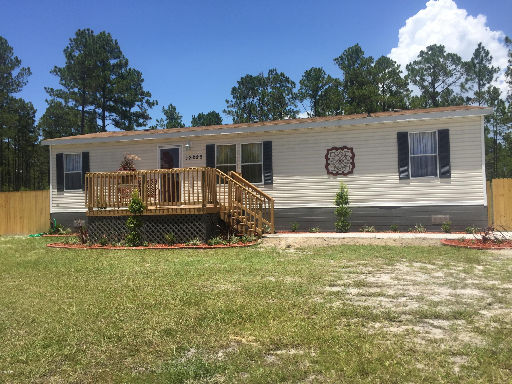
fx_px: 429
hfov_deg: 61.7
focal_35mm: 29
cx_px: 256
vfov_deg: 48.2
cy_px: 192
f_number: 2.2
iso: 32
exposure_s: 1/2083
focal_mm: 4.15
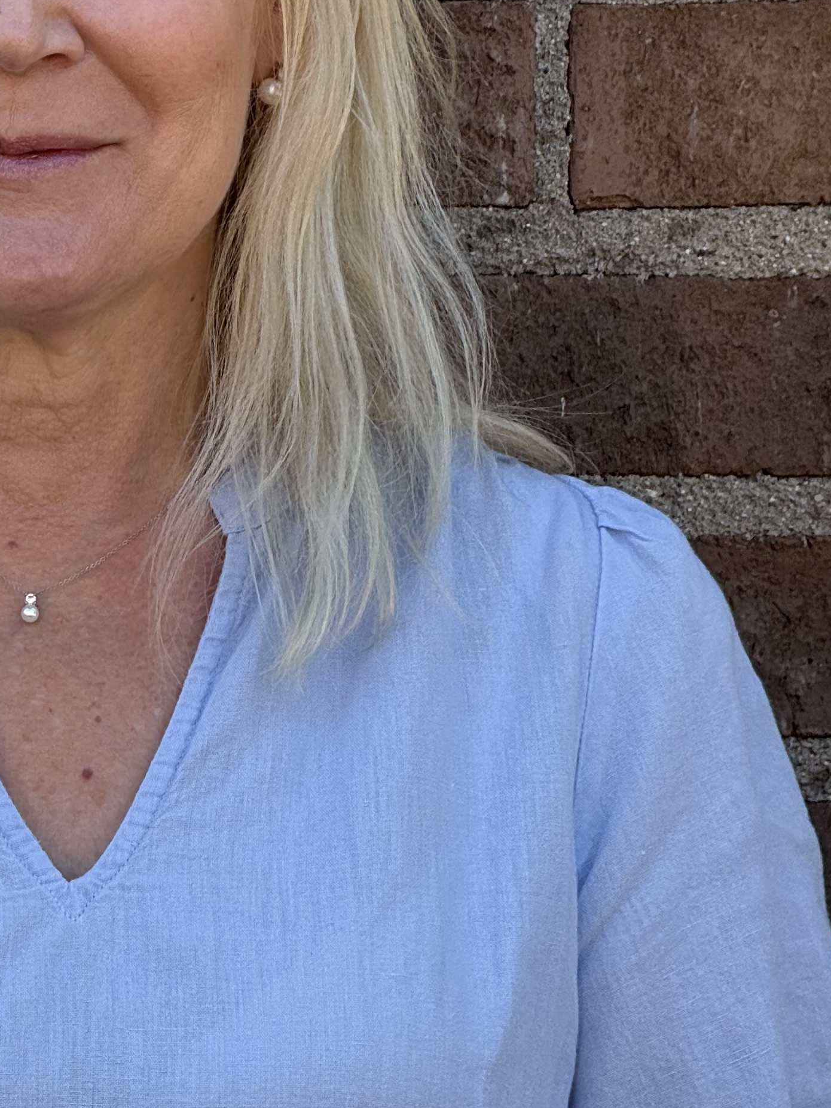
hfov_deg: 5.7
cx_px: -48
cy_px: 521
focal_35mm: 261
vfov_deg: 7.6
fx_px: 8356
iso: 50
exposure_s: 1/221
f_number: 2.8
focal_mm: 15.66
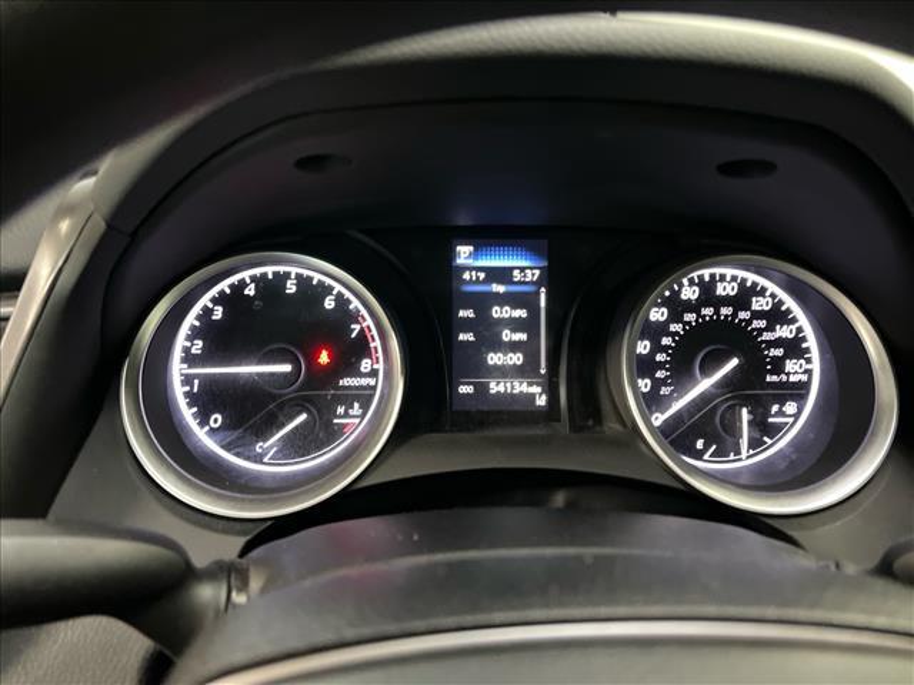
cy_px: 342
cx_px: 457
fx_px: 687
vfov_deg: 53.1
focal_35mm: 26
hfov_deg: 67.3
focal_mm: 5.7
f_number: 1.5
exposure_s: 1/24
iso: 1000
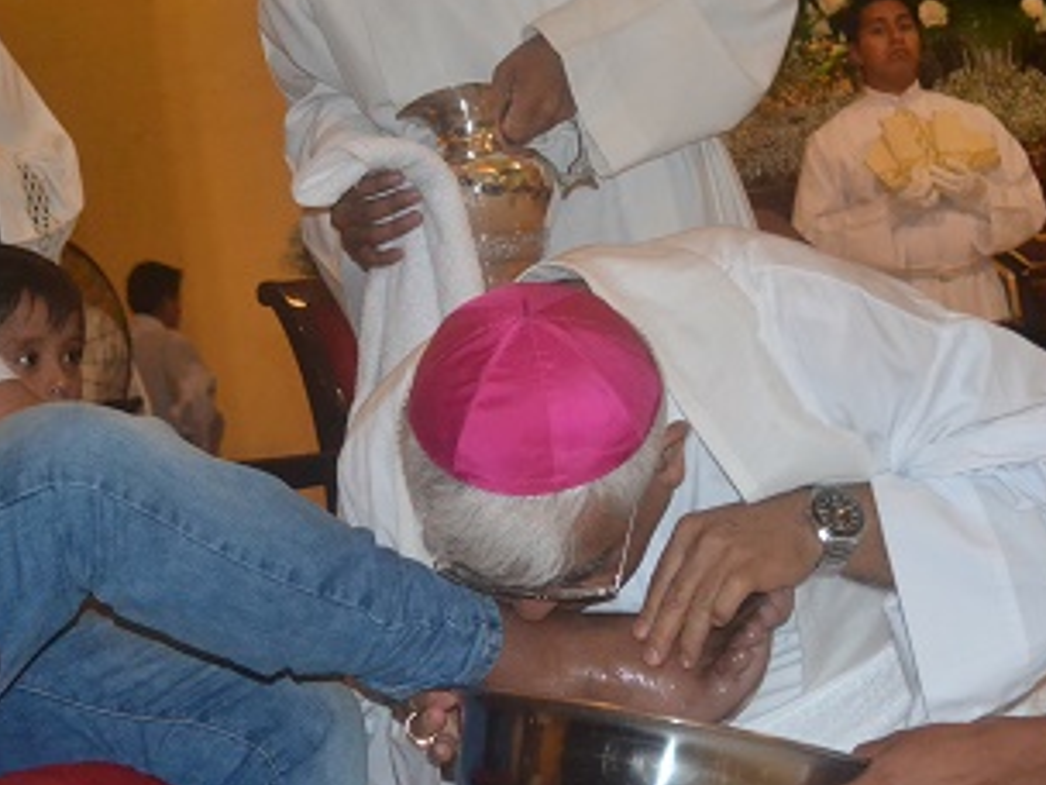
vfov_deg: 16.2
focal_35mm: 91
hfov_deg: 21.4
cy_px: 448
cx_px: 286
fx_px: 2750
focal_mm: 32
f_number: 4.8
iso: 3200
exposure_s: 1/60
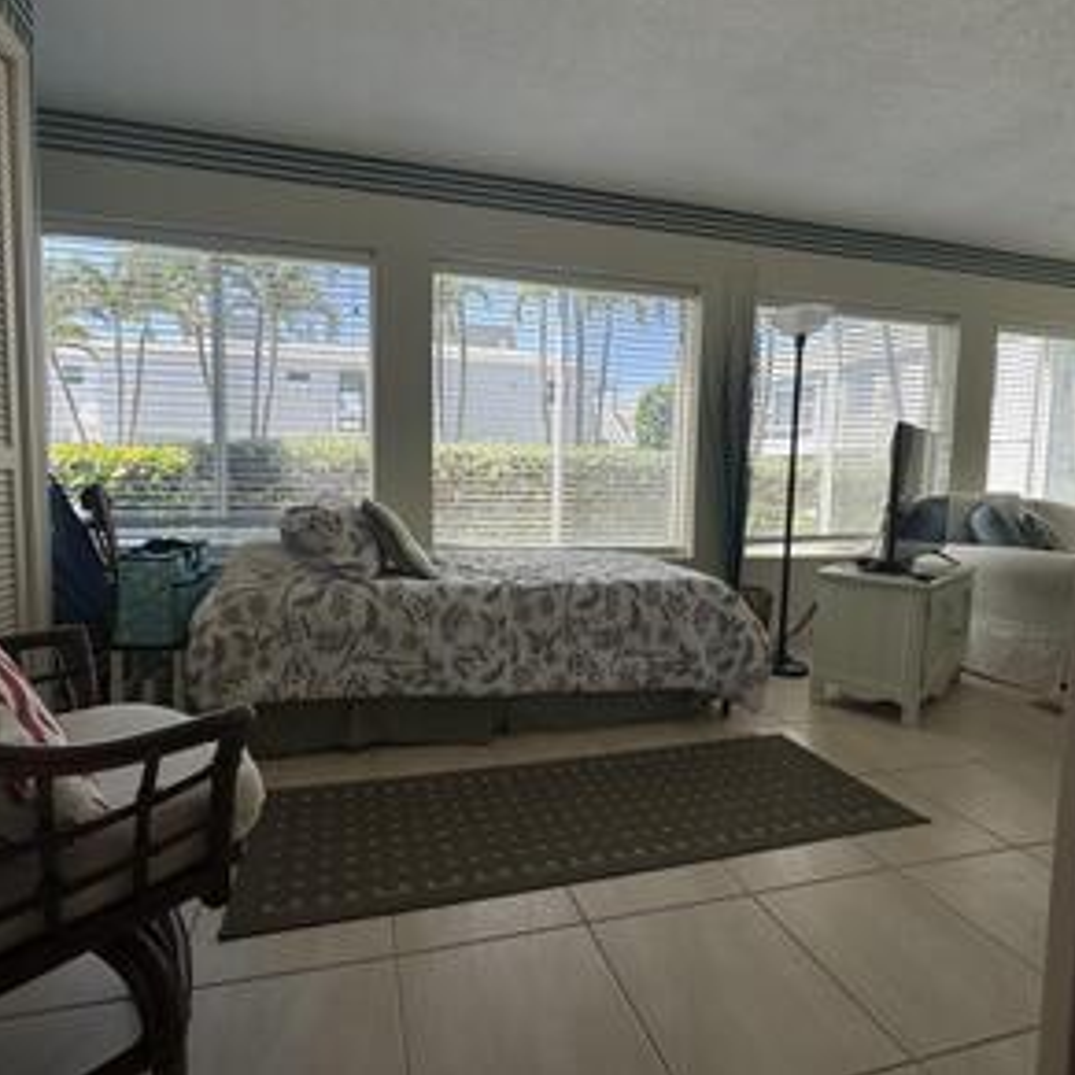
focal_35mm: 17
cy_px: 525
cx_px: 488
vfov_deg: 84.0
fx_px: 597
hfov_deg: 83.7
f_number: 2.2
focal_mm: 2.22
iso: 40
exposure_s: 1/416
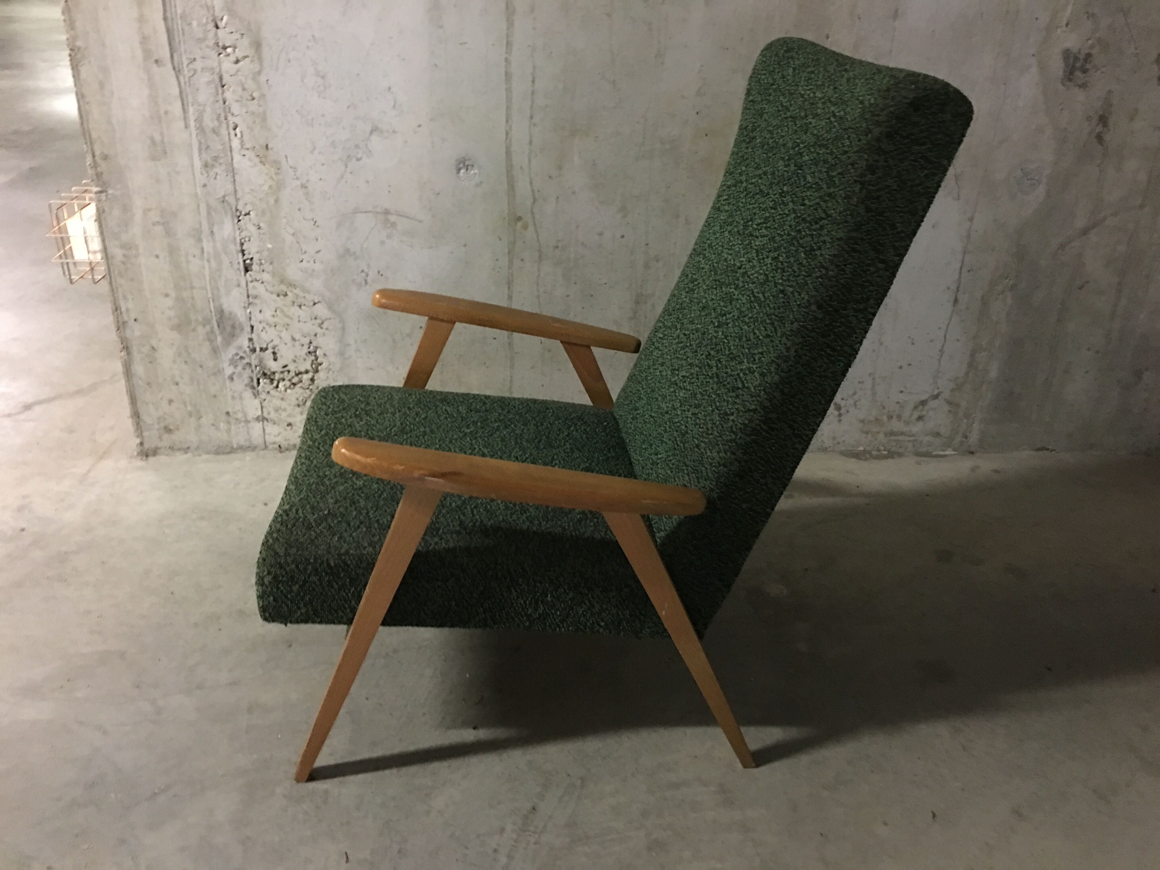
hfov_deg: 61.7
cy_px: 435
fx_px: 972
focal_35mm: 29
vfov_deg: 48.2
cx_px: 580
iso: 125
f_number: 2.2
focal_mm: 4.15
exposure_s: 1/4
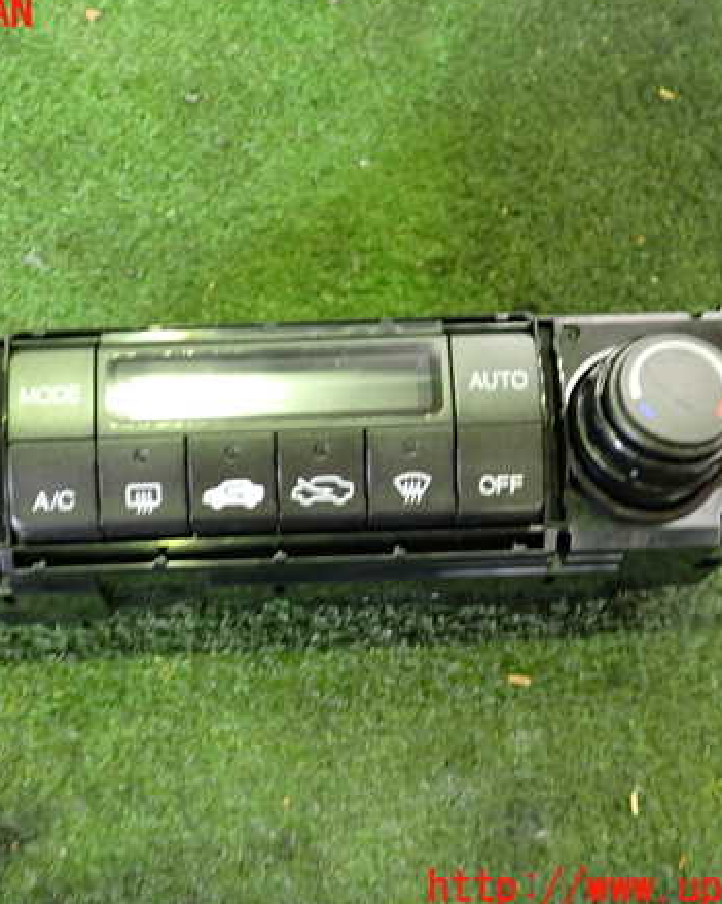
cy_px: 451
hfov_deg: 37.1
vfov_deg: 45.8
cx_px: 276
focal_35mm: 40
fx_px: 1069
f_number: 2.3
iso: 800
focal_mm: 5.4
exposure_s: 1/30
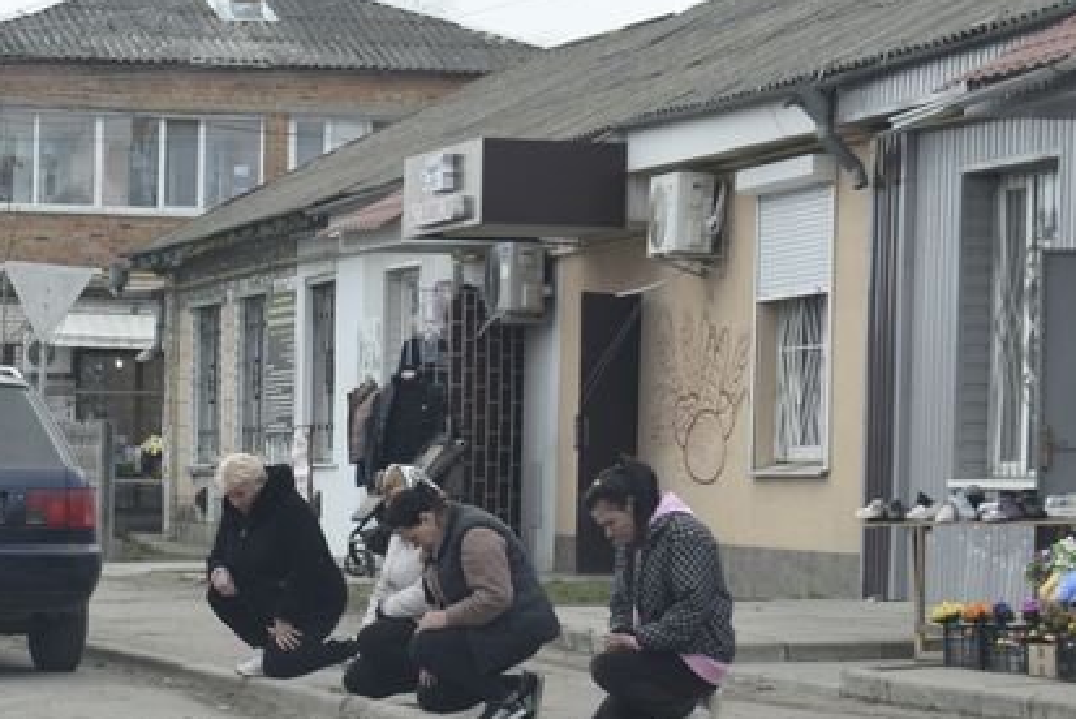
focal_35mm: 150
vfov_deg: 9.1
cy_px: 598
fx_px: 4484
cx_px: 294
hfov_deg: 13.6
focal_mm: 55
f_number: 8
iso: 320
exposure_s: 1/250
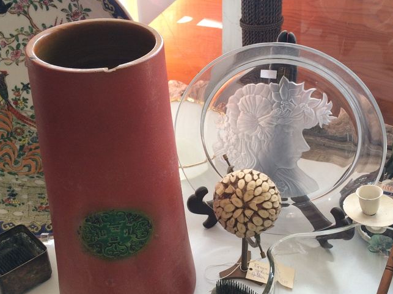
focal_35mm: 42
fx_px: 477
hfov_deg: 44.7
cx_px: 217
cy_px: 163
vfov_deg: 34.3
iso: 64
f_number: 2.2
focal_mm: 4.12
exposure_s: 1/120
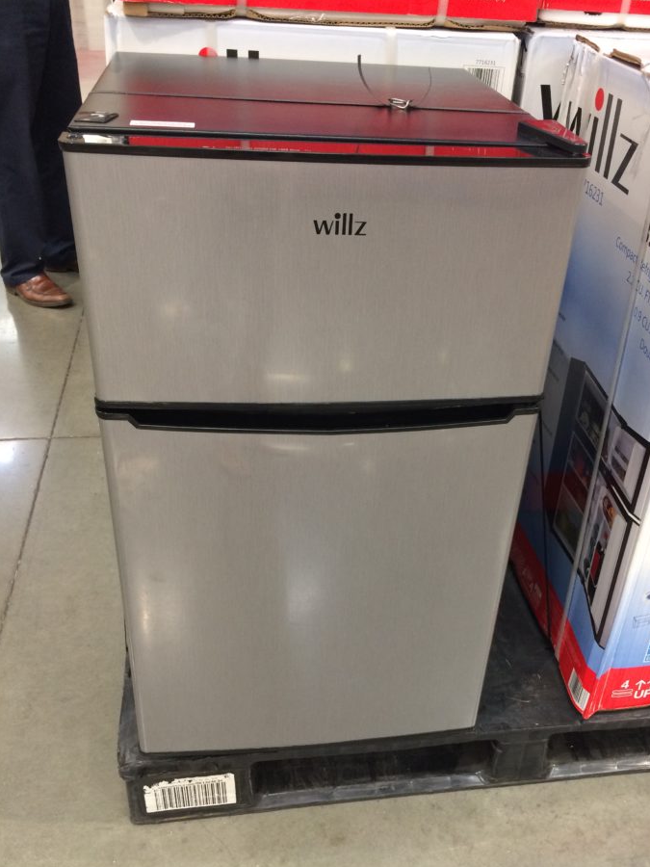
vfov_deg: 55.2
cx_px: 367
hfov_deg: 42.9
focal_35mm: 33
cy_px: 492
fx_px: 826
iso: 125
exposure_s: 1/30
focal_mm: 4.15
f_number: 2.2
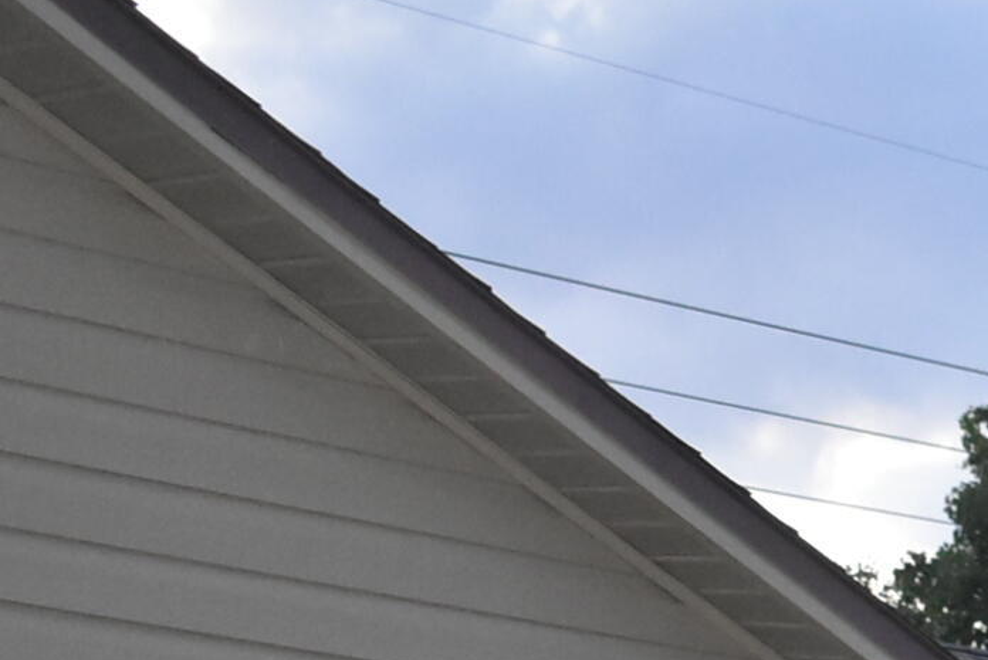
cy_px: 1177
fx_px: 4782
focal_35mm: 174
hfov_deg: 10.9
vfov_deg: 7.7
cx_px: 1897
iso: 3600
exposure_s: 1/60
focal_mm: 27
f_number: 4
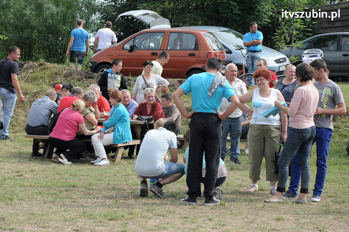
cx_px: 174
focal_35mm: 120
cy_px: 116
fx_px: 1162
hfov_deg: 17.1
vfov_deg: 11.4
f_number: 9
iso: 800
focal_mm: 80
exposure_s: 1/1250
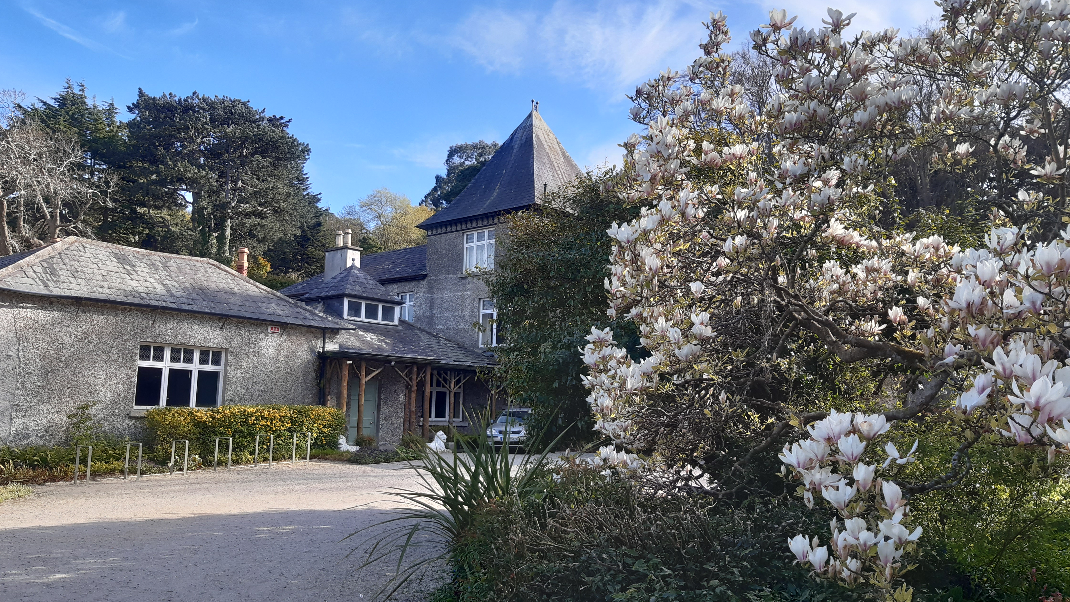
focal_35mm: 29
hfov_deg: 66.1
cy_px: 297
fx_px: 823
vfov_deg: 40.2
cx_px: 526
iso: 40
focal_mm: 3.92
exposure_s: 1/775
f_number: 1.7
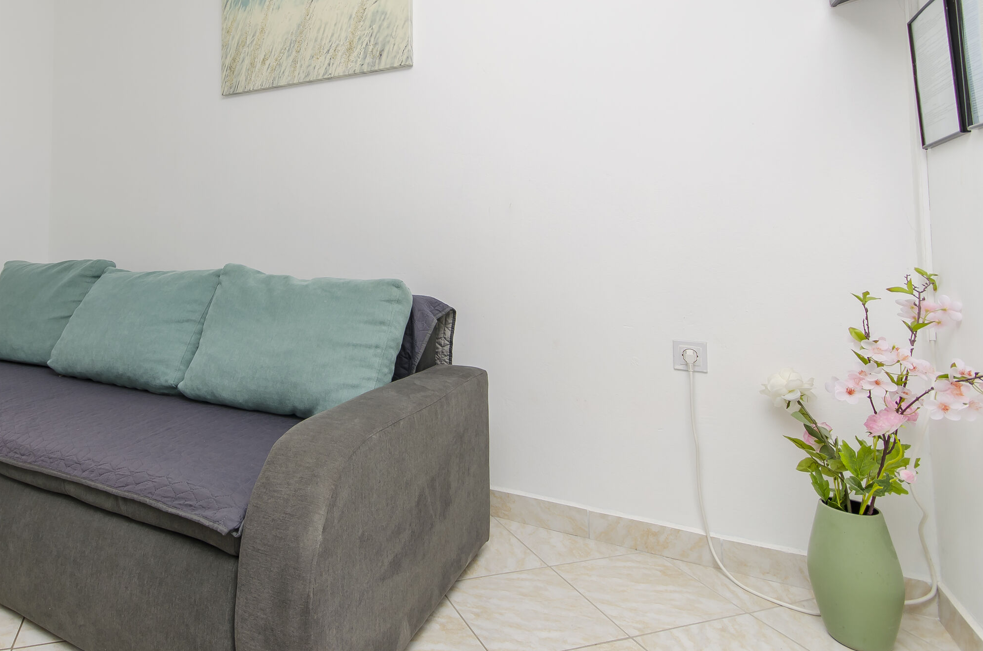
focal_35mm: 21
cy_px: 212
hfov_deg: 78.7
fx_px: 572
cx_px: 328
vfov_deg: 57.8
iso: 100
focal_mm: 10
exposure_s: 1/100
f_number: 6.3
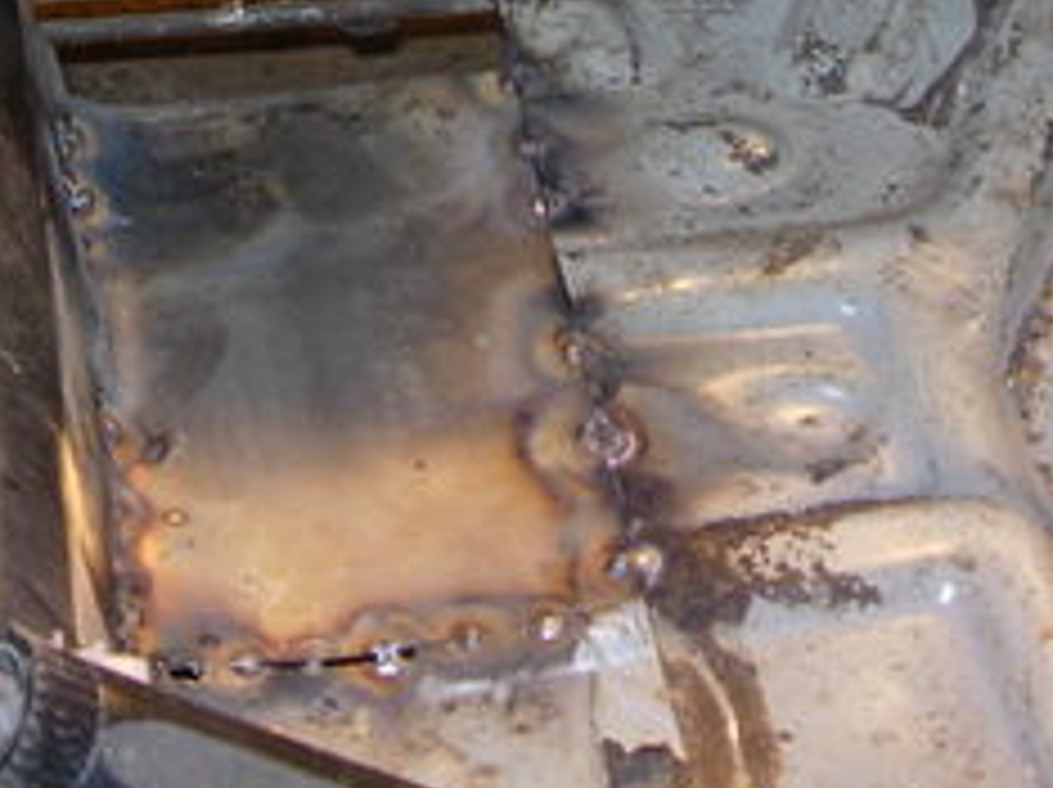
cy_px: -117
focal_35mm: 104
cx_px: 482
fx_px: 3160
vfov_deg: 13.9
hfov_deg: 18.9
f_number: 2.8
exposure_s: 1/64
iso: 79
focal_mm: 7.8
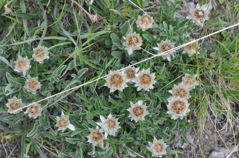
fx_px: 497
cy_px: 79
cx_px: 120
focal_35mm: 75
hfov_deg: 27.0
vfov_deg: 18.1
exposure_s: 1/160
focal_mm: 50
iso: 400
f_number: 7.1
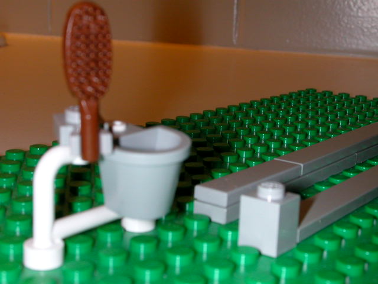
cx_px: 189
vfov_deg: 22.9
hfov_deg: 30.3
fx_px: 699
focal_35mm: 64
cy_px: 142
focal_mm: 9.7
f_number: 5.9
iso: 100
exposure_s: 1/59.9
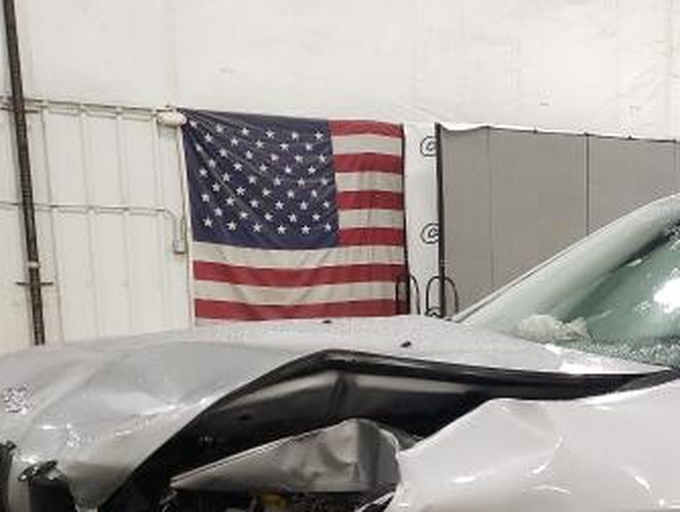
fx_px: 1219
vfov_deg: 22.6
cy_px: 536
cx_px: 684
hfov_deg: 29.1
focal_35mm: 62
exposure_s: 1/30
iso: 247
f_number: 1.5
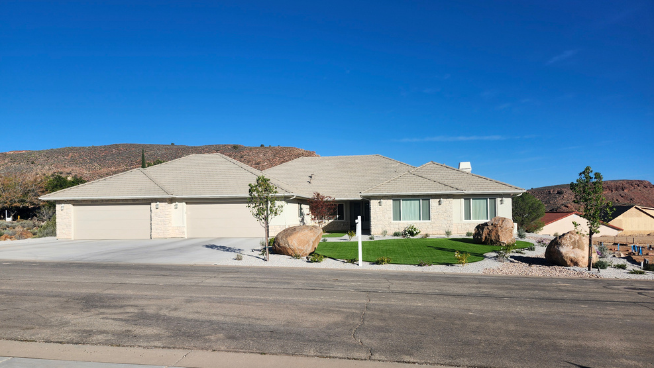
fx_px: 451
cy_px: 202
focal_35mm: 26
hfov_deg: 71.9
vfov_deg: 44.3
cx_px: 317
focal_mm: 5.54
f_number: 1.8
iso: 25
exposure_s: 1/2503
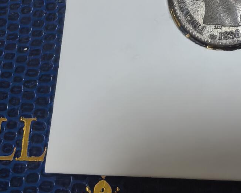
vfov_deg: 22.9
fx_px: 464
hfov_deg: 27.8
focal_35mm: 65
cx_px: 226
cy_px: 20
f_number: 2.2
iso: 400
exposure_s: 1/25
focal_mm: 1.68
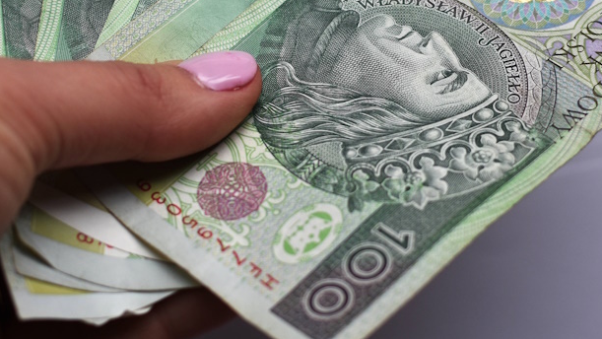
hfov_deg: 19.8
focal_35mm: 108
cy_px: -36
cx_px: 228
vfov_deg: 11.1
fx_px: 1725
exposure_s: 1/160
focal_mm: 35
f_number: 3.5
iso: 200
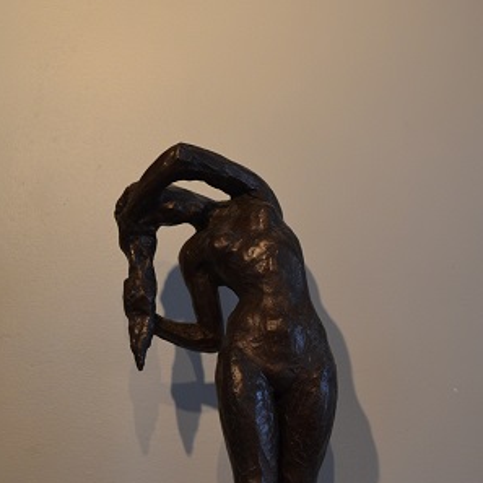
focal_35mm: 66
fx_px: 1042
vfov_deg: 26.0
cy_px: 299
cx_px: 259
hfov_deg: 26.1
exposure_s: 1/60
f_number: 4.2
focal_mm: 26
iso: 800
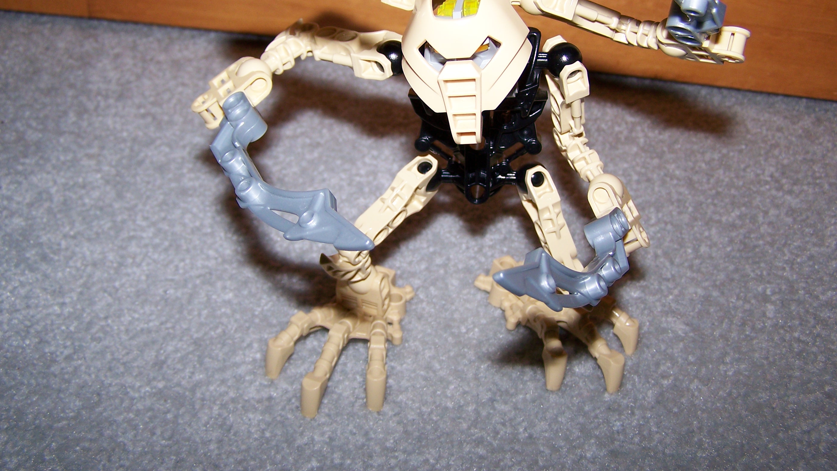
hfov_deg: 48.4
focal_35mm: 42
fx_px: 932
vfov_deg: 28.2
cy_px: 166
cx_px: 417
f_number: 2.8
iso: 80
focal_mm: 6.3
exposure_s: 1/60
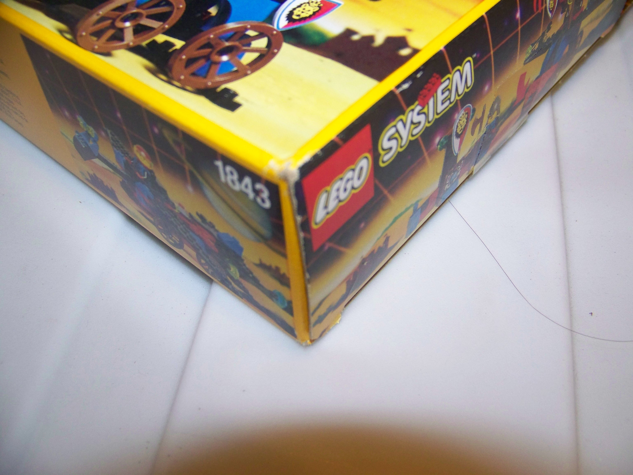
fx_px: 658
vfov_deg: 39.7
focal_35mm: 36
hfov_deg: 51.4
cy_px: 238
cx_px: 316
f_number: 2.8
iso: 200
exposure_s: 1/30
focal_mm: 5.85
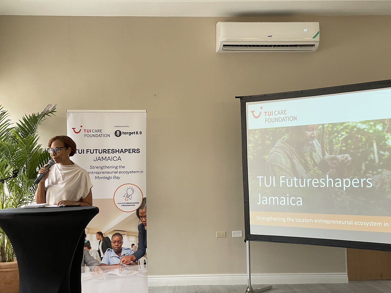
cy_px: 146
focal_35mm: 52
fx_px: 587
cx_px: 196
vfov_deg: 28.0
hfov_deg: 36.8
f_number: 2
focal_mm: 6
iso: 100
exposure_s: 1/99
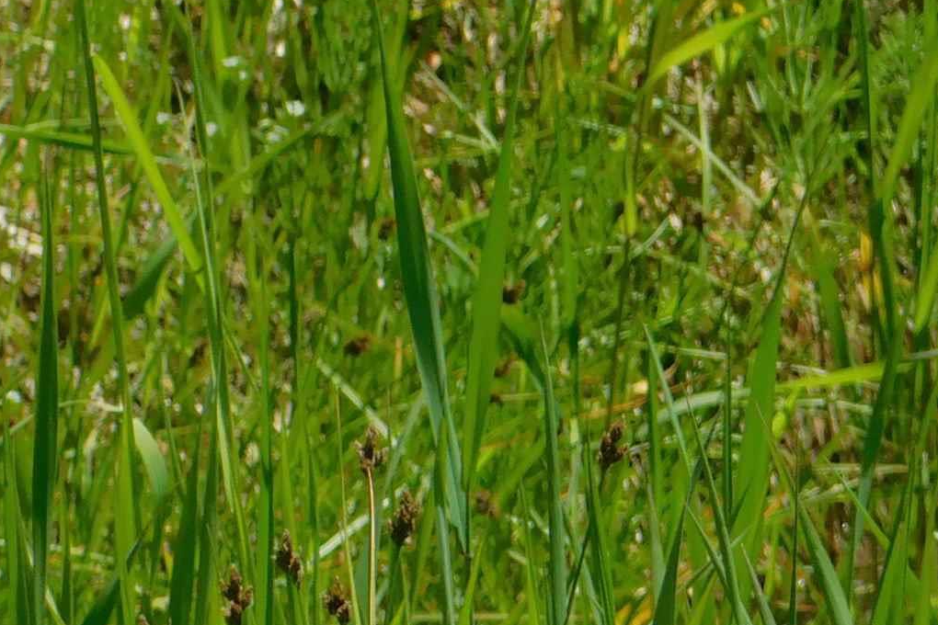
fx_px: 7425
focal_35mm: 285
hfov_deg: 7.1
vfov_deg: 4.8
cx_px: 1364
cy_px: 727
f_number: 4.5
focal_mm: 16.1
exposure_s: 1/640
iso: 125
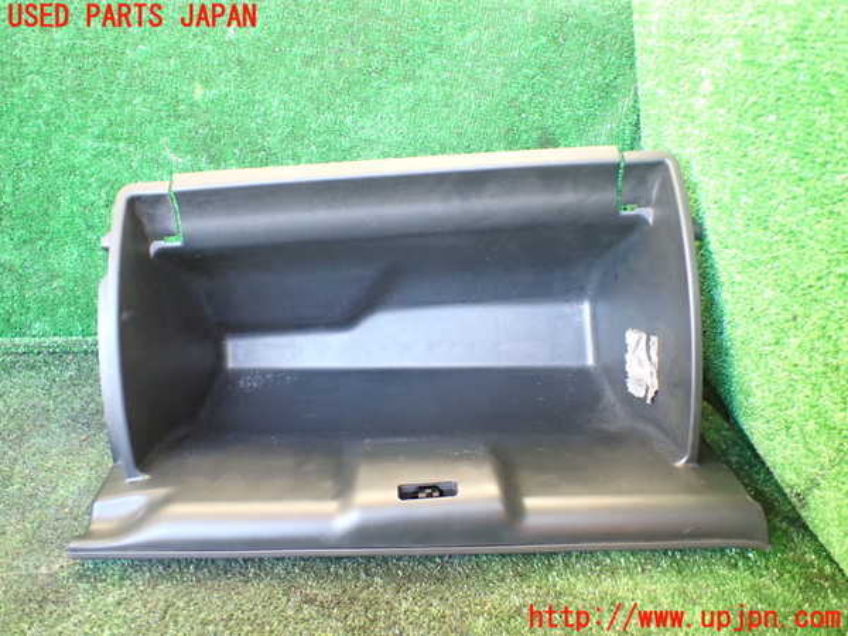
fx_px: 735
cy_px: 318
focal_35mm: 30
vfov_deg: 46.8
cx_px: 424
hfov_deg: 60.0
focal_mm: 5.4
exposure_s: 1/50
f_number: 2.3
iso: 800
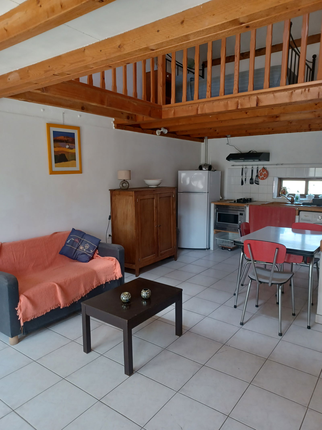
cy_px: 215
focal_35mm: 25
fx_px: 310
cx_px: 161
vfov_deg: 69.4
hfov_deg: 54.9
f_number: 1.8
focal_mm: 4.6
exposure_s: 1/33
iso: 250
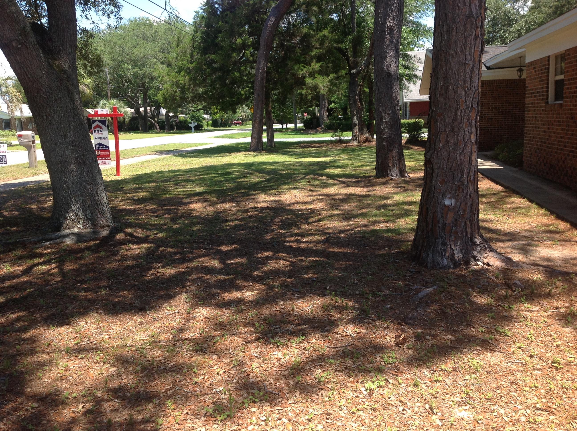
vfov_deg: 40.6
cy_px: 216
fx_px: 583
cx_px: 288
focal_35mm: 35
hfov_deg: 52.7
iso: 50
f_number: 2.4
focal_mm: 4.28
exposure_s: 1/570
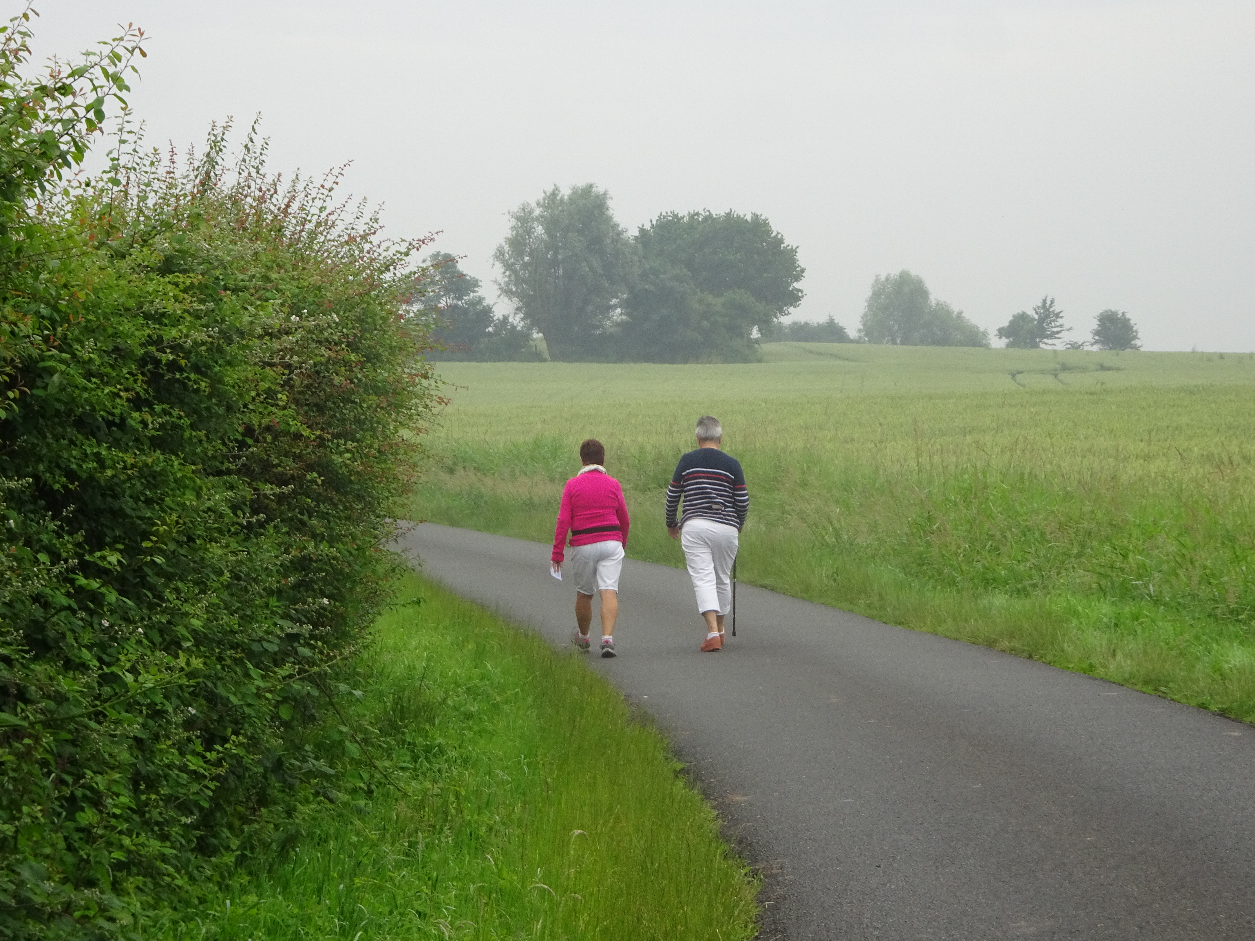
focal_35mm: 113
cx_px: 578
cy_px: 417
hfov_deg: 17.4
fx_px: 4097
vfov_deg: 13.1
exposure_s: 1/100
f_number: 5
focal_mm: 17.01
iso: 100
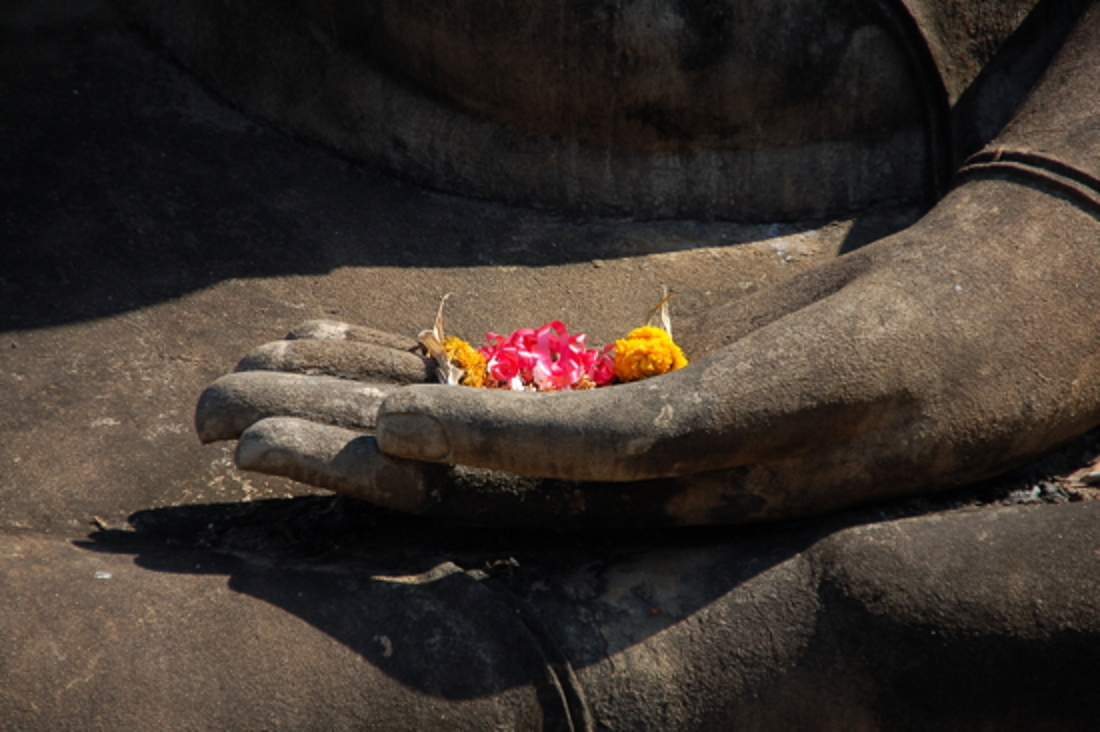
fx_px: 6184
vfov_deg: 6.8
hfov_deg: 10.2
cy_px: 366
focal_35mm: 202
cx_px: 550
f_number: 6.3
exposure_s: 1/400
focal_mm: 135
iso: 200
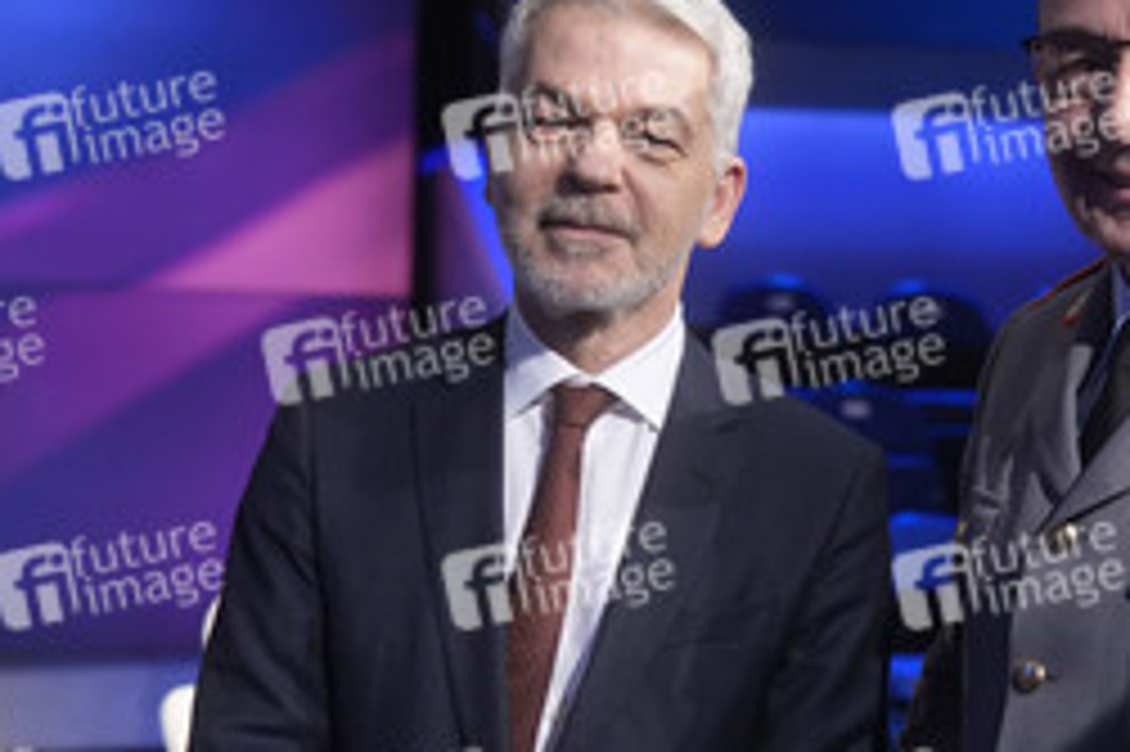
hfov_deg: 24.7
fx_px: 2541
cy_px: 464
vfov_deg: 16.8
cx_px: 889
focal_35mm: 81
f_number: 2.2
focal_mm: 30
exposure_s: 1/125
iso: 640
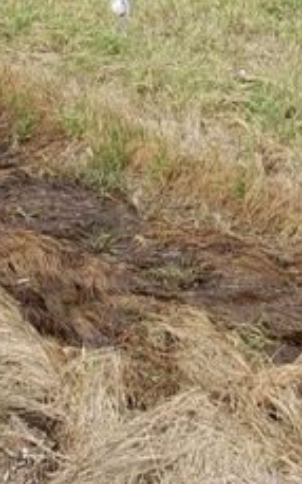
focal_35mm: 123
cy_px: -34
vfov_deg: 16.5
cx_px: 380
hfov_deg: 10.4
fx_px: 1621
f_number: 2.4
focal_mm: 4.3
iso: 50
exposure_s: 1/1319
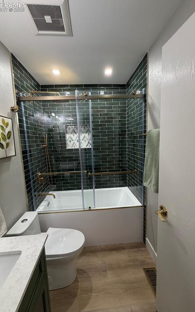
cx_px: 98
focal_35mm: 15
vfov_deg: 101.4
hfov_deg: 74.8
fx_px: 127
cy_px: 157
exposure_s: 1/60
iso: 200
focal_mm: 2.22
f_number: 2.2
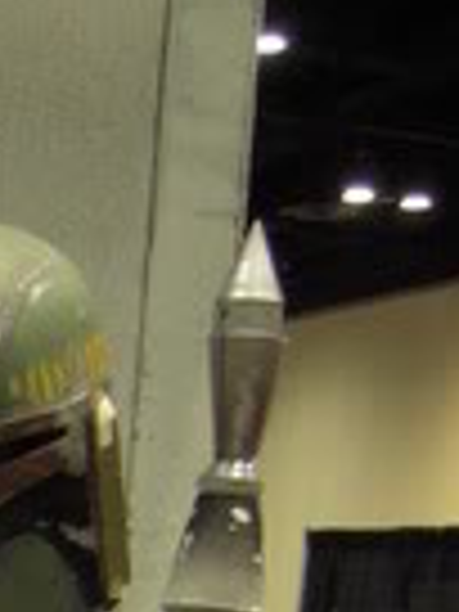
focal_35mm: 132
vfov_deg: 12.8
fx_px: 2334
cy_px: 1269
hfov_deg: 10.3
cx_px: -490
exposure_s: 1/15
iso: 400
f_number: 2.7
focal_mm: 5
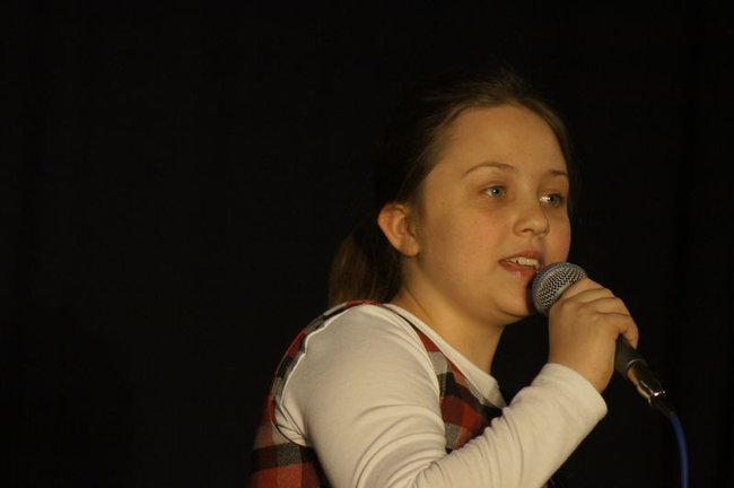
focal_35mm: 345
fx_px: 7027
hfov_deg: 6.0
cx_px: 367
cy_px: 244
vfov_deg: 4.0
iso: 1600
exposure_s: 1/160
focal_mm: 230
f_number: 5.6
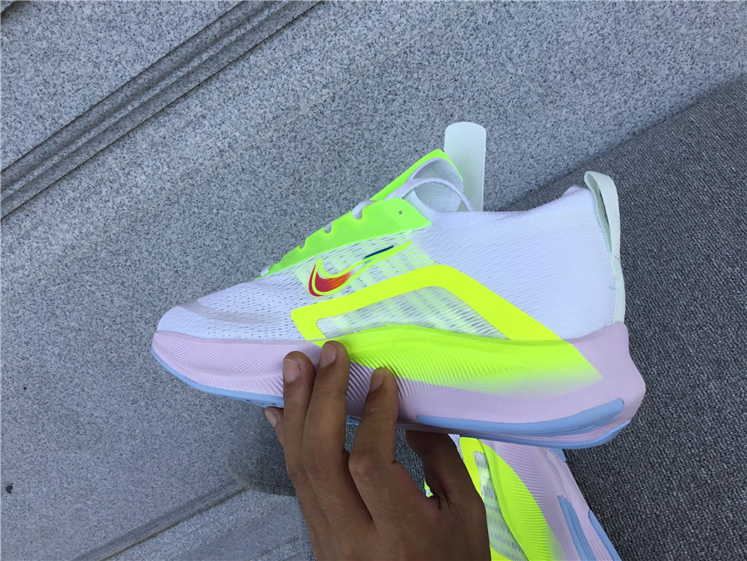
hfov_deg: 58.4
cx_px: 374
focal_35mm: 31
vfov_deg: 45.4
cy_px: 280
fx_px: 669
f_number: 2.4
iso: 25
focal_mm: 3.3
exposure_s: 1/416
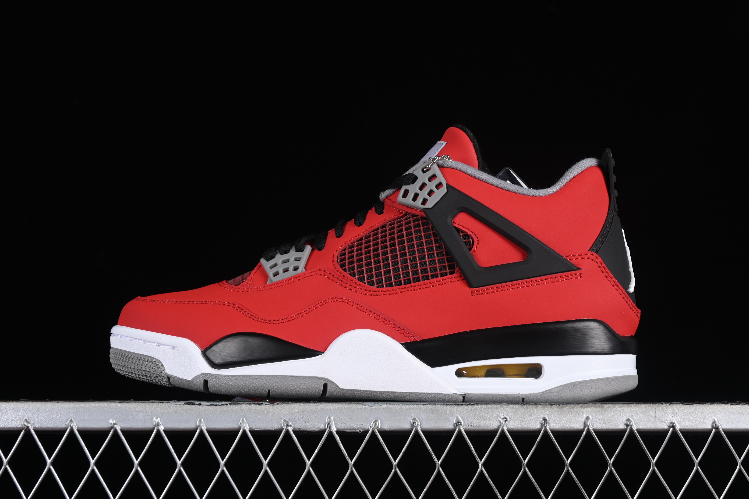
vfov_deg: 18.2
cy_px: 250
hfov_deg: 27.0
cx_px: 374
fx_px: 1560
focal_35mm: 75
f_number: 7.1
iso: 160
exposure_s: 1/80
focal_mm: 50
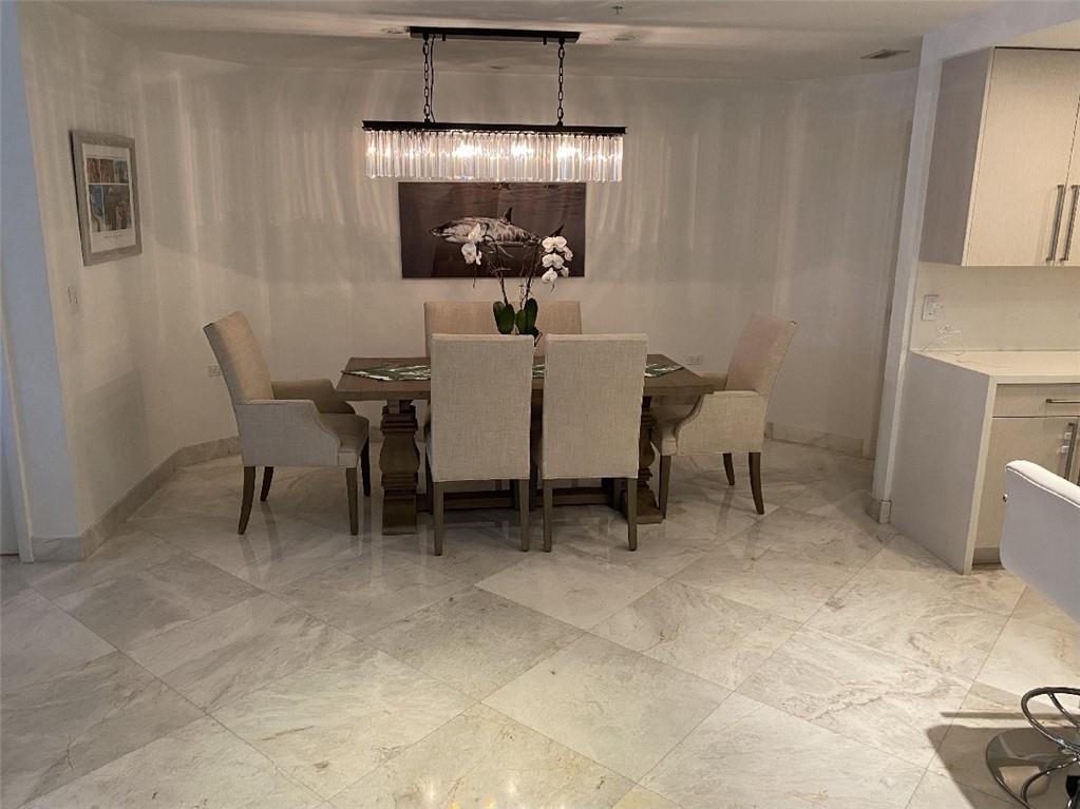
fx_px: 811
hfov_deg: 67.3
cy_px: 404
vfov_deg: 53.1
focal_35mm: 26
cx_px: 540
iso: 200
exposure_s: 1/60
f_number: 1.8
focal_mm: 4.25
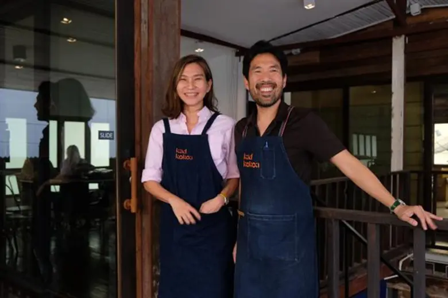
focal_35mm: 36
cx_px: 224
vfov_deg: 36.9
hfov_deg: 53.1
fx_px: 448
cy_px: 149
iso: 800
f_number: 4
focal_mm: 24.3
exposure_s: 1/60
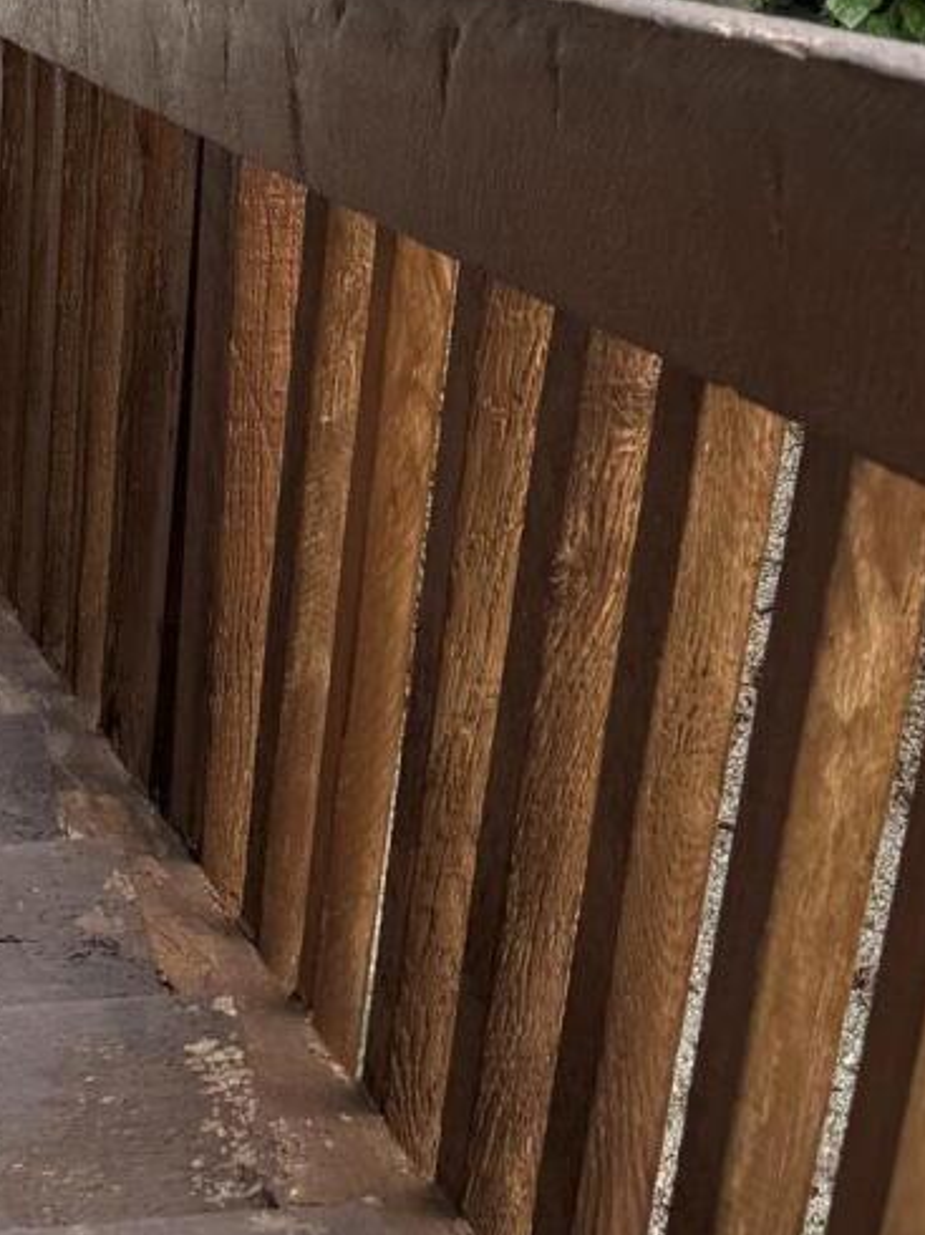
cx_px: -426
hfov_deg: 14.2
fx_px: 3495
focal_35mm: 98
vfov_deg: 17.5
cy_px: -738
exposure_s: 1/439
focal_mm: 6.76
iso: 80
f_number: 1.78
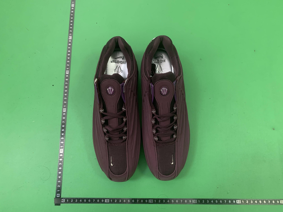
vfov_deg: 53.1
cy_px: 106
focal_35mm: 26
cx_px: 142
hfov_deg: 67.3
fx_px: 213
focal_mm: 4.25
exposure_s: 1/60
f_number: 1.8
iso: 250
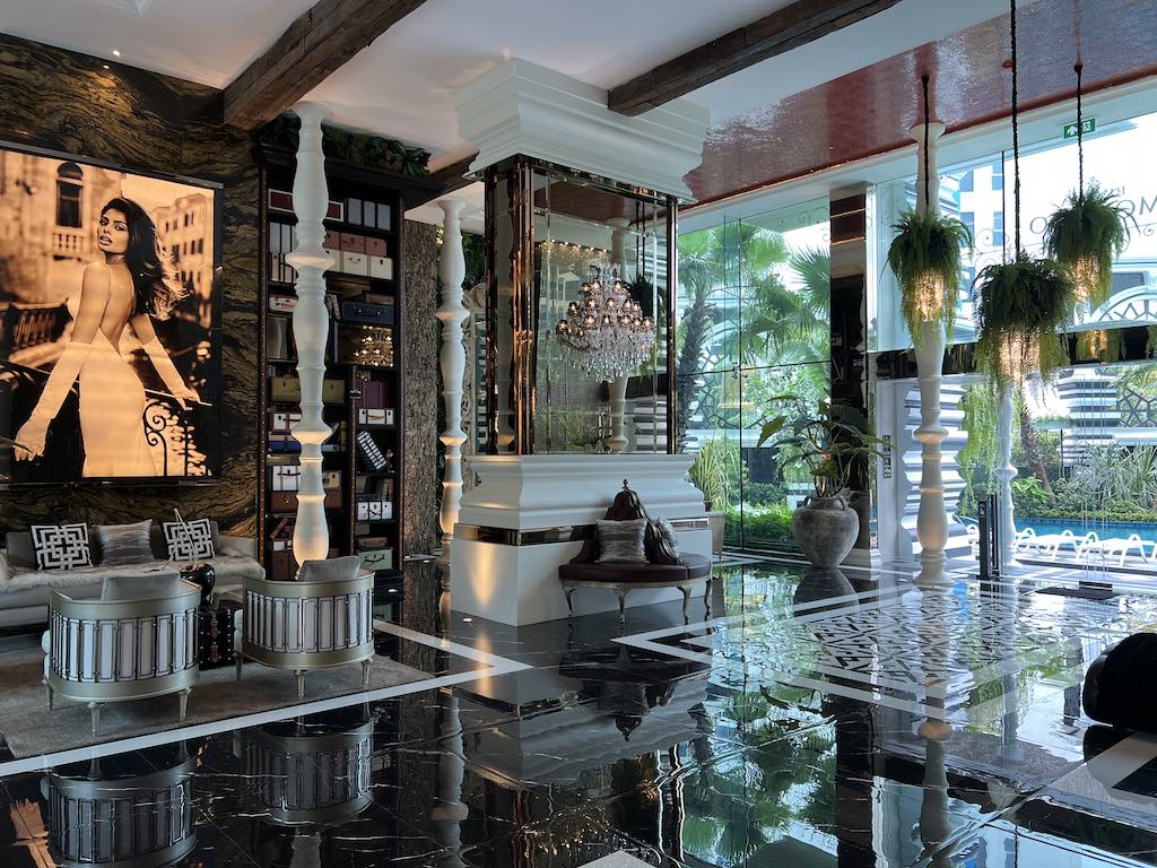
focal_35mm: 26
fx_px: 869
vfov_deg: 53.1
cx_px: 578
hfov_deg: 67.3
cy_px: 434
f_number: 1.5
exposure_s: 1/100
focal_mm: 5.7
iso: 40
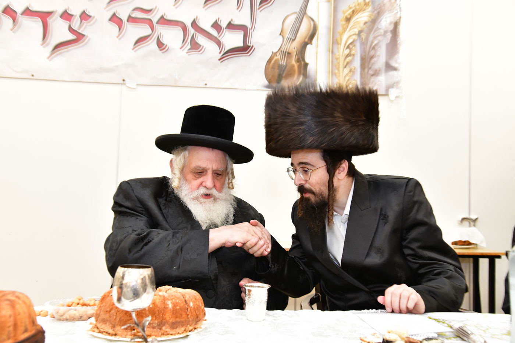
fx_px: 501
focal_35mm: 35
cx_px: 258
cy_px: 172
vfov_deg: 37.8
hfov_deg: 54.4
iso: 4000
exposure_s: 1/100
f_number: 5.6
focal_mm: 35
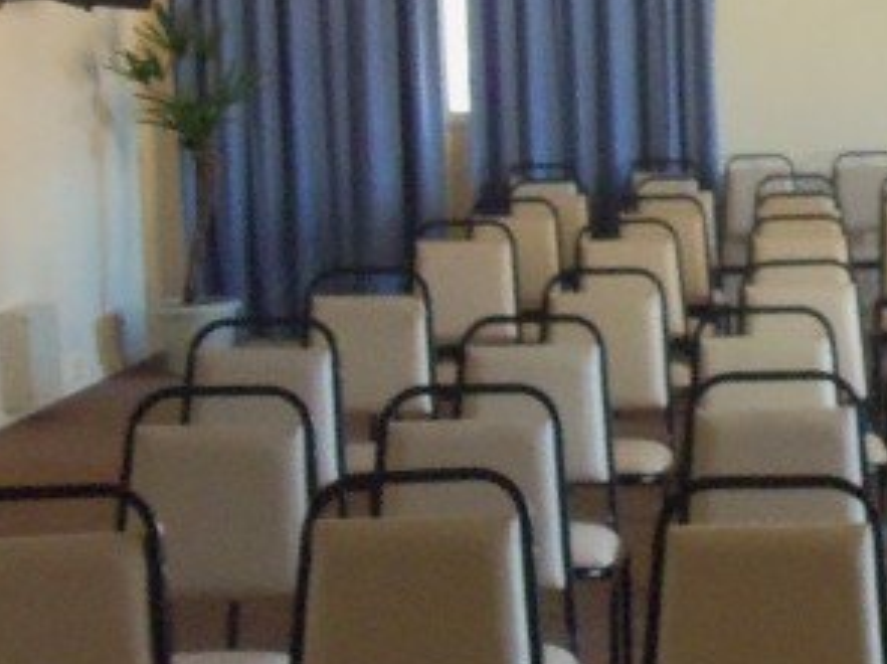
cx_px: 1005
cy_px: 254
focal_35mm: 79
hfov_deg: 23.1
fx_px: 2023
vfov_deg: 18.6
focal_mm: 5.2
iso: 250
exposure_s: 1/30
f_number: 3.4
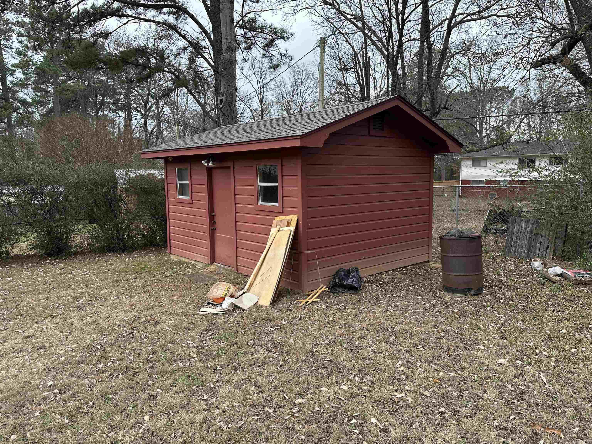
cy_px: 222
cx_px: 296
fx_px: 410
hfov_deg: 71.6
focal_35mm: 24
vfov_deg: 56.8
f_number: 1.78
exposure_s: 1/270
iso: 80
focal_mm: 6.86
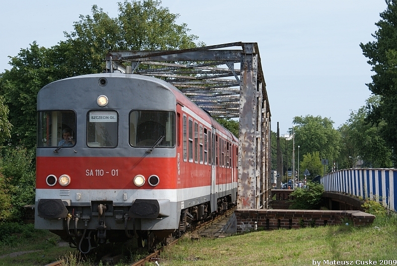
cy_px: 133
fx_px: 1160
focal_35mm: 105
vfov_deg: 13.1
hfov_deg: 19.4
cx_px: 198
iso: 100
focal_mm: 70
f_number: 8
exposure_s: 1/200
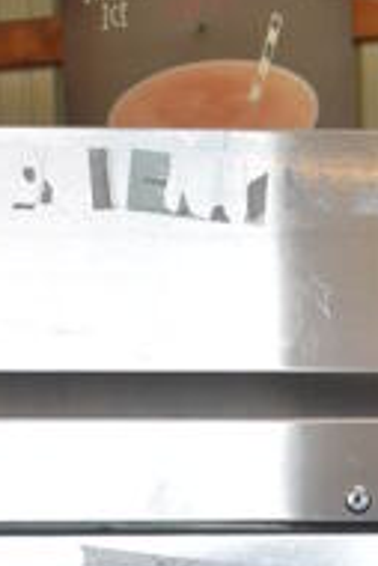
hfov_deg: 7.0
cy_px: 1154
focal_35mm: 194
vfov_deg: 9.8
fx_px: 3056
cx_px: 393
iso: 1000
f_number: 4
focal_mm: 27
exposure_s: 1/125
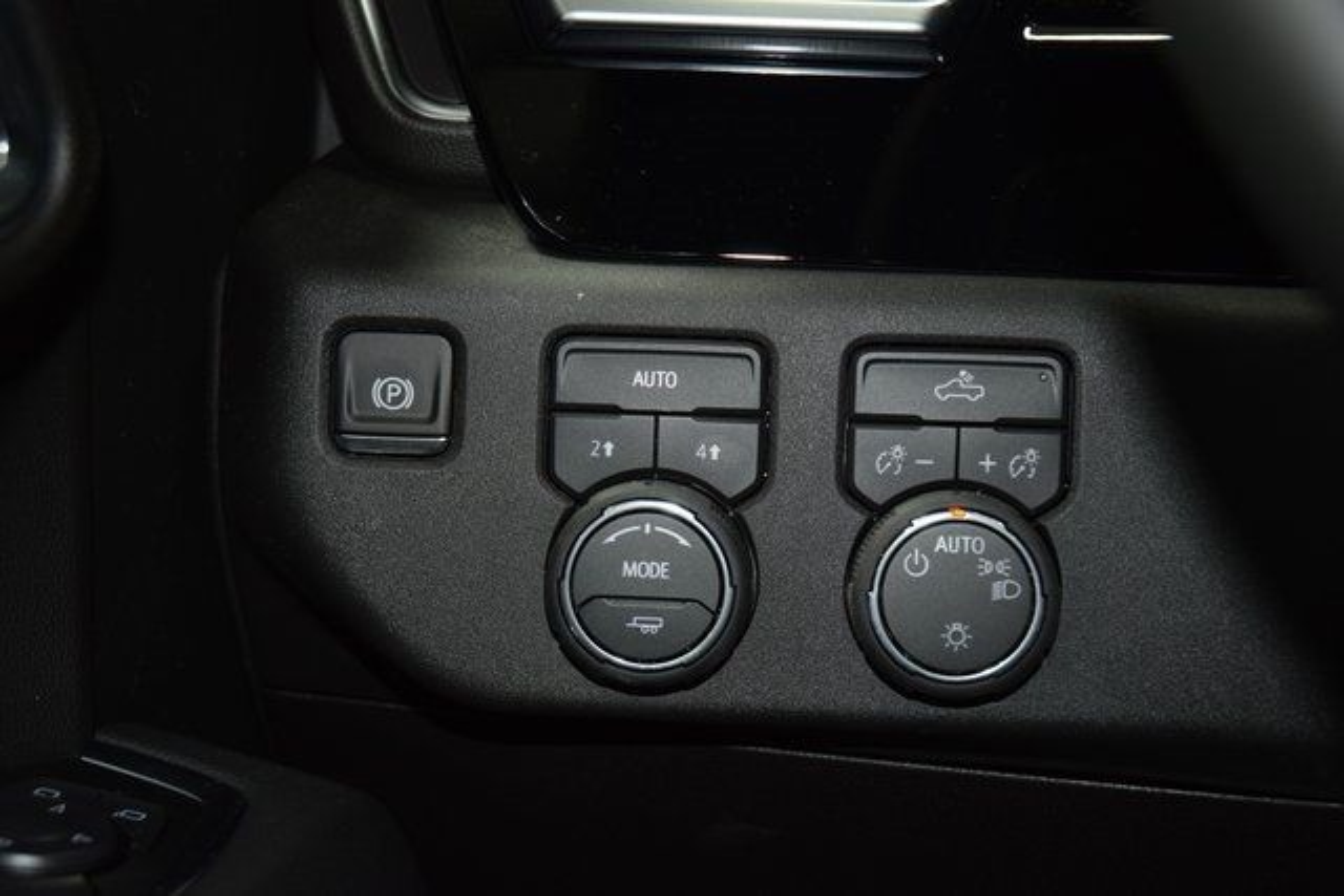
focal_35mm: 57
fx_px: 2128
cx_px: 672
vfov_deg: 23.8
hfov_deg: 35.0
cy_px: 448
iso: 640
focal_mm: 38
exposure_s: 1/20
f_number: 4.2
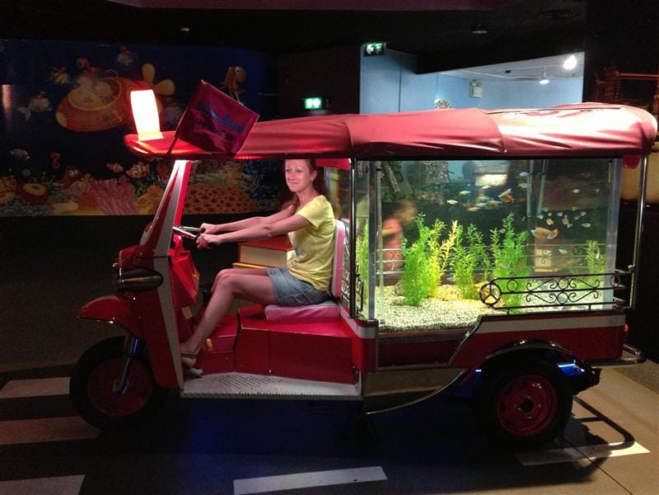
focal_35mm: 33
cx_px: 330
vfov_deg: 42.9
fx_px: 628
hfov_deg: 55.4
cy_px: 248
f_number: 2.4
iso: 500
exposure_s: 1/15
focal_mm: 4.13
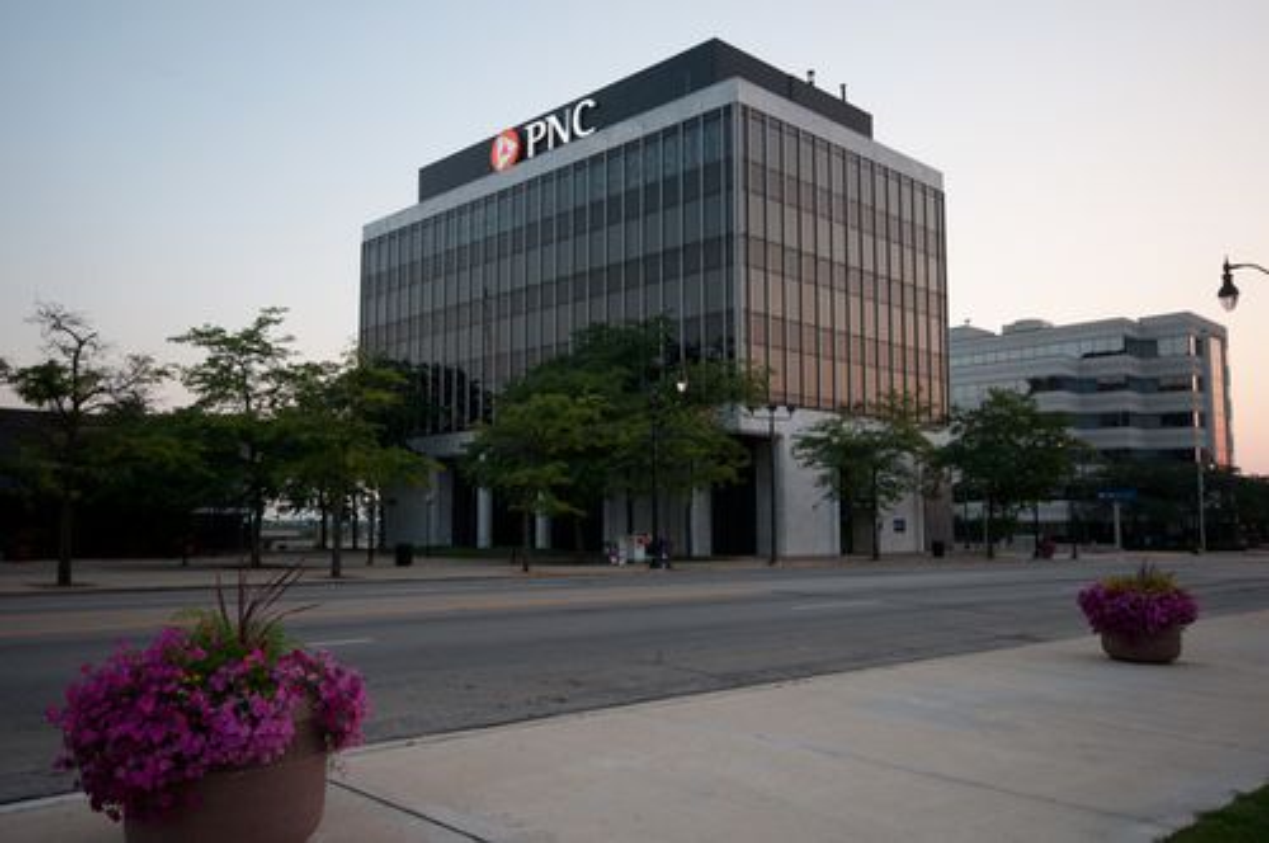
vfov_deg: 43.5
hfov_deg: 62.0
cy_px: 422
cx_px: 634
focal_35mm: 30
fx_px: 1056
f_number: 8
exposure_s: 1/25
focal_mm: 20
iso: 200
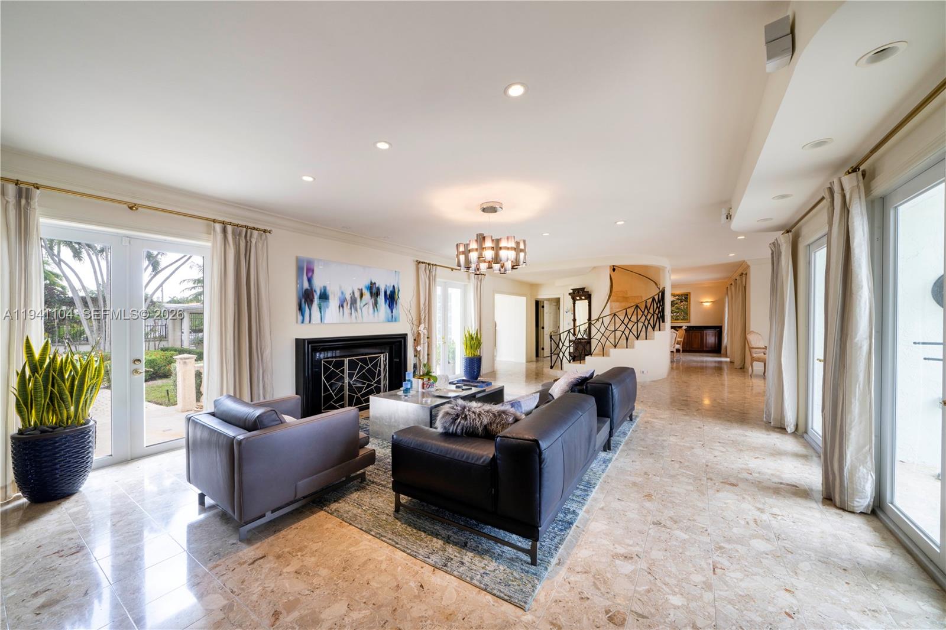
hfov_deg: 112.6
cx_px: 473
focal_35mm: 12
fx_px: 315
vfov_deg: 90.0
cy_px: 315
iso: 200
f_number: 11
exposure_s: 1/60
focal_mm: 12
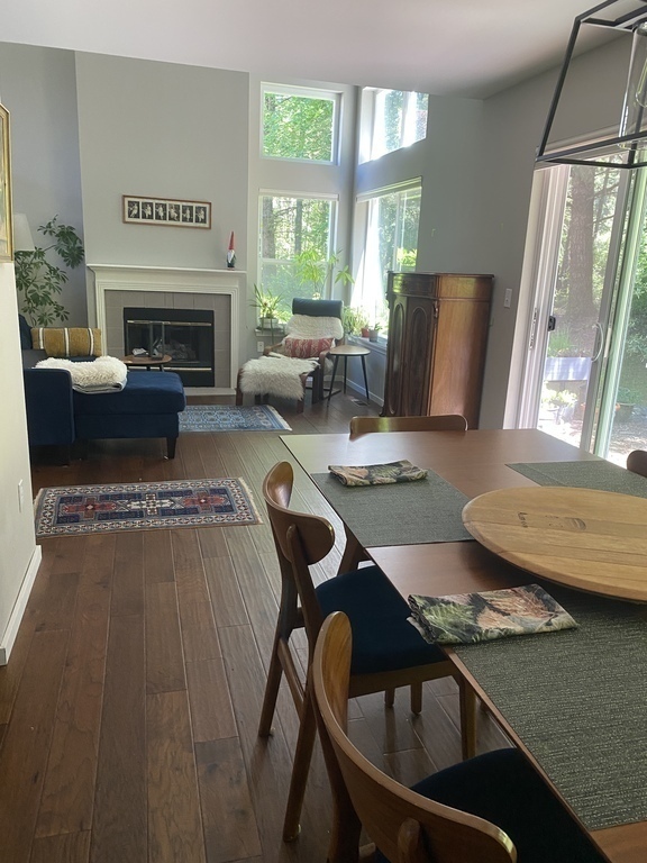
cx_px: 324
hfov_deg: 53.1
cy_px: 432
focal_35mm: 26
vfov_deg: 67.3
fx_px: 648
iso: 200
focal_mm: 4.25
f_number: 1.8
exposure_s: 1/60
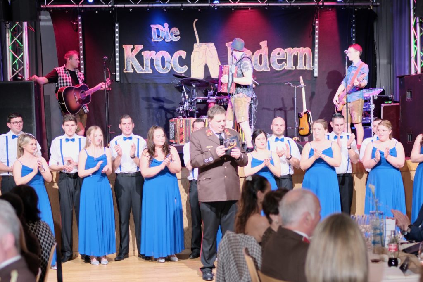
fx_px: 529
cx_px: 212
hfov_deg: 43.6
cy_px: 141
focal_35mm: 45
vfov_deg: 29.9
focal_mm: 30
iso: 640
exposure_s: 1/180
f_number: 1.4
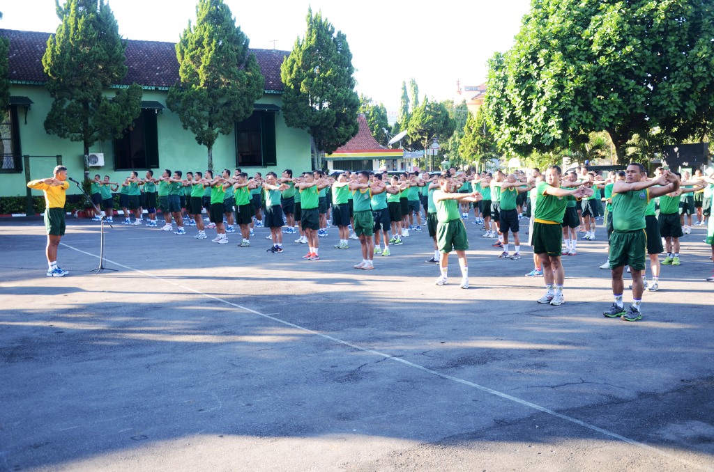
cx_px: 357
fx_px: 772
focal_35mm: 39
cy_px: 236
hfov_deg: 49.6
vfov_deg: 34.1
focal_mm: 26
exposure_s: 1/40
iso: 100
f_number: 4
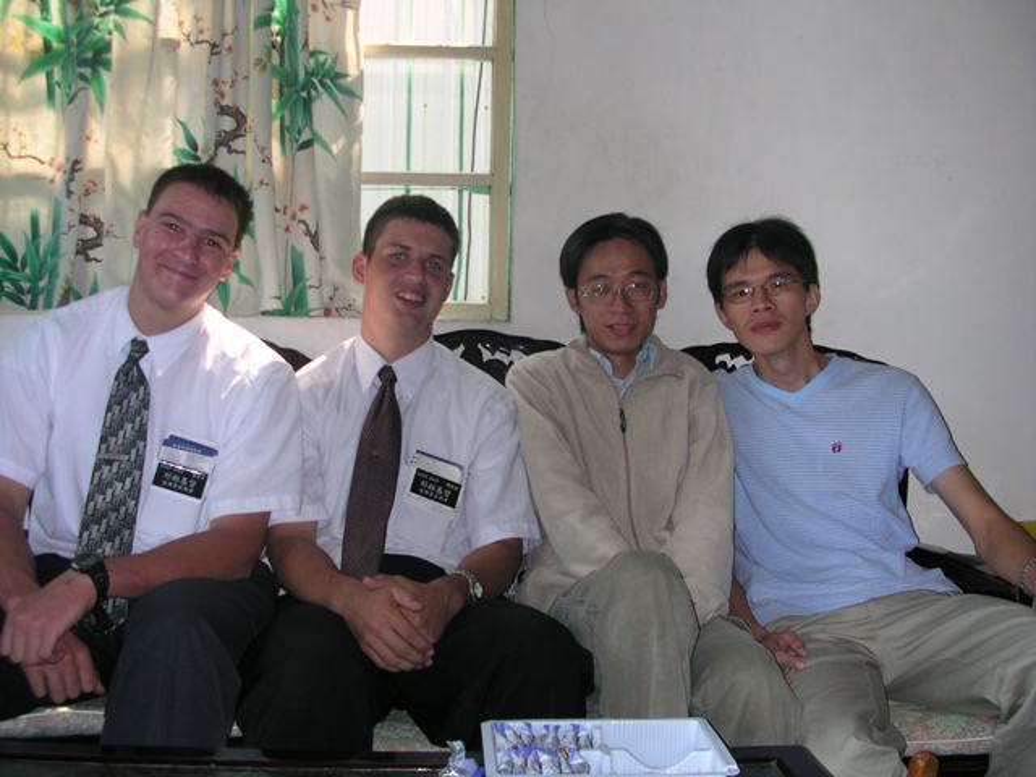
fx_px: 1107
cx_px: 518
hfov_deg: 50.1
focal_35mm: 37
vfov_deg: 38.7
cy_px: 388
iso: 100
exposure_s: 1/60
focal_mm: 5.6
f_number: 2.7
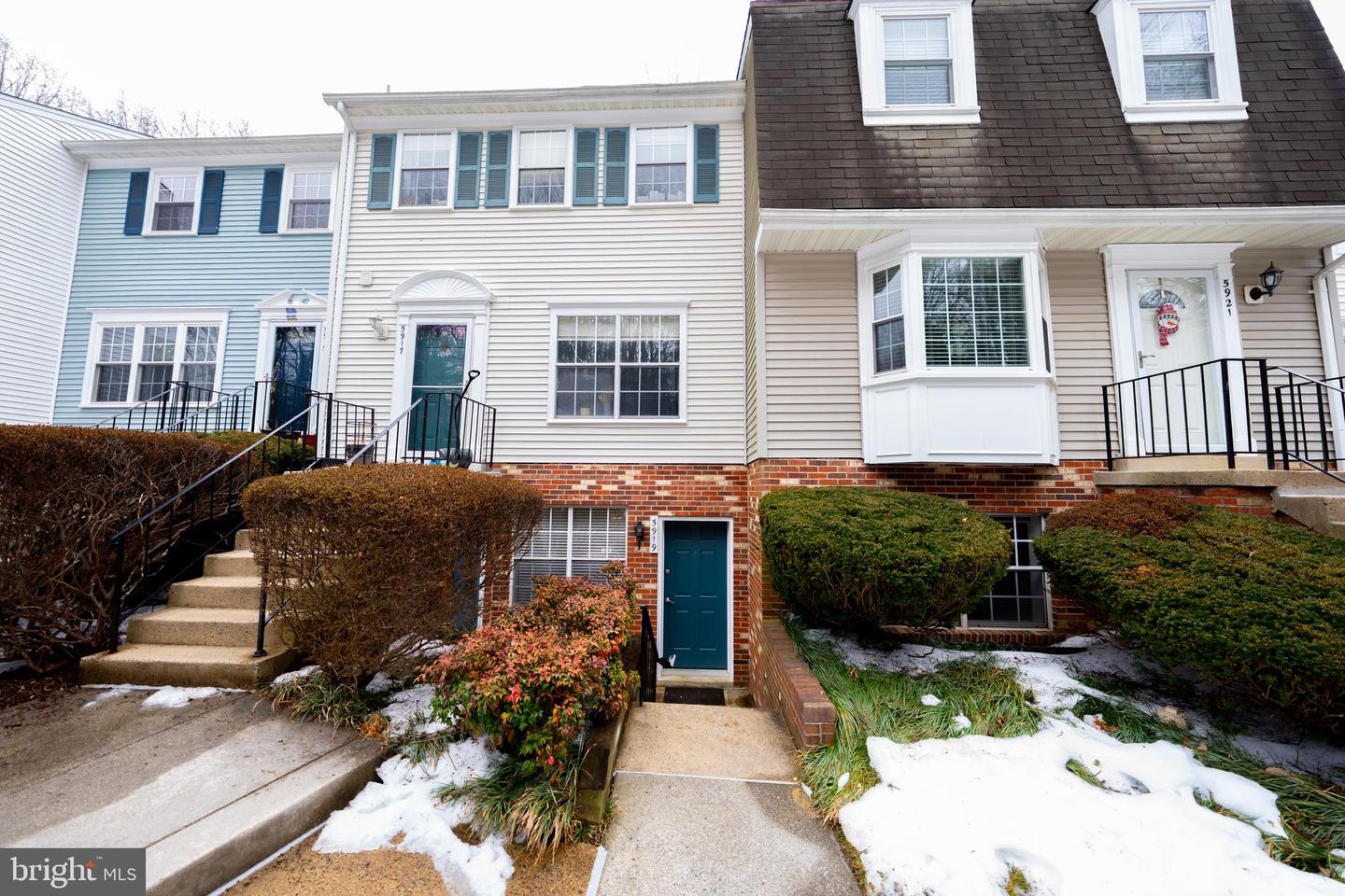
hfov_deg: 112.6
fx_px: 448
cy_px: 448
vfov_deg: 90.0
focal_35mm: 12
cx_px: 672
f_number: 2.8
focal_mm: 12
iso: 800
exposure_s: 1/1000
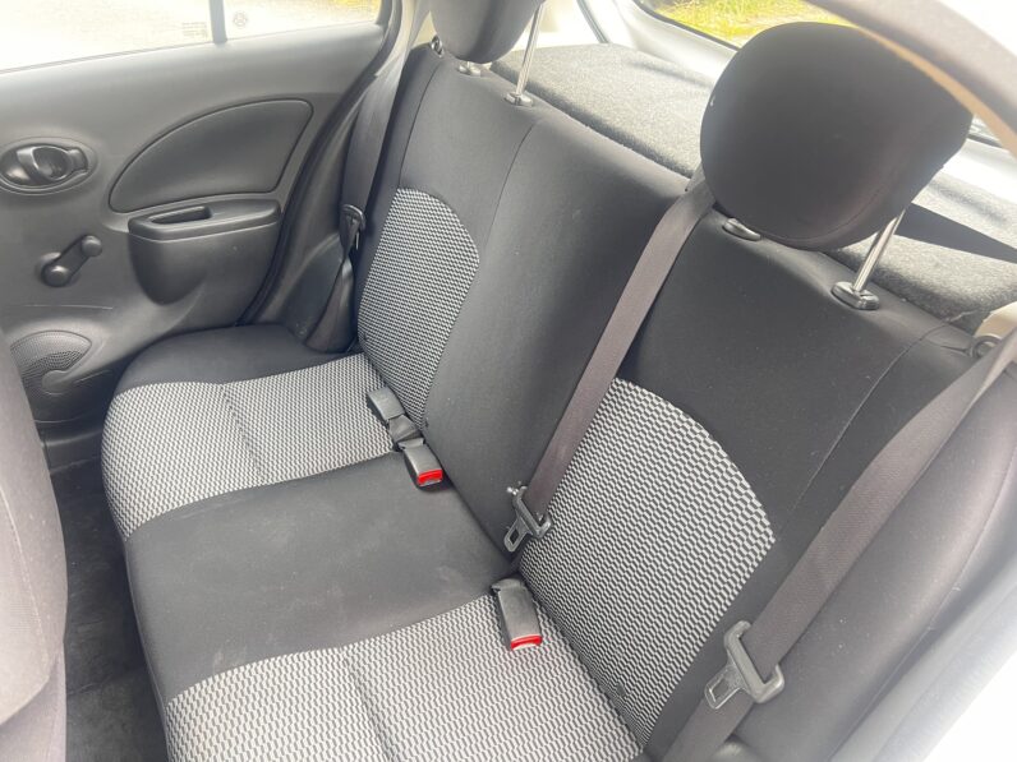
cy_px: 381
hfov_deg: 67.3
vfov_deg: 53.1
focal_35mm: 26
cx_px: 508
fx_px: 764
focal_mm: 5.7
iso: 125
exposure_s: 1/99
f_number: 1.5
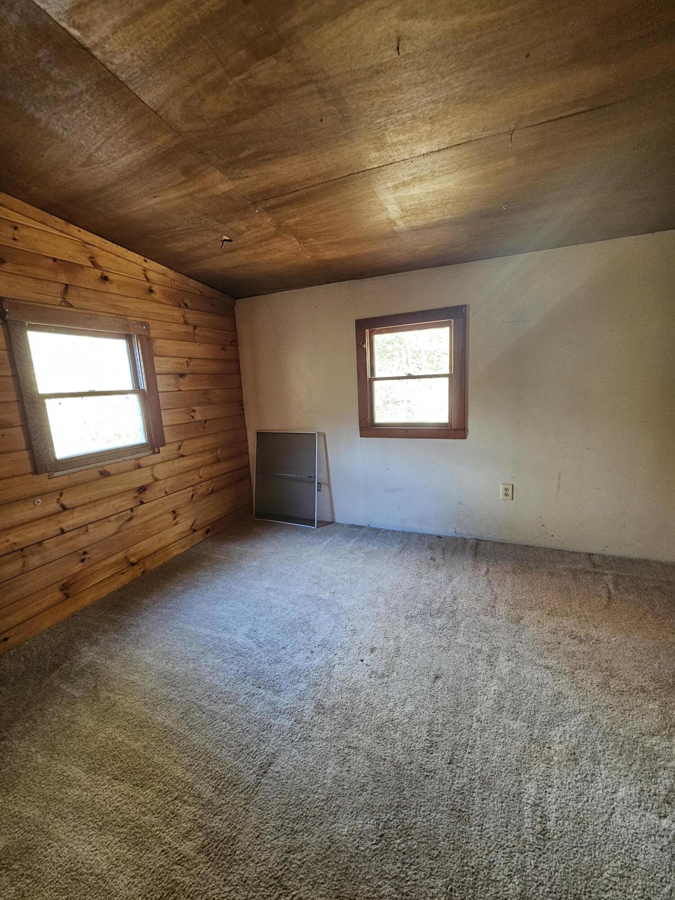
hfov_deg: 89.9
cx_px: 338
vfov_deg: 106.2
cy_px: 450
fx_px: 338
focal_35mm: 13
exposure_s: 1/30
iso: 400
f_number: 2.2
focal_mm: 2.2
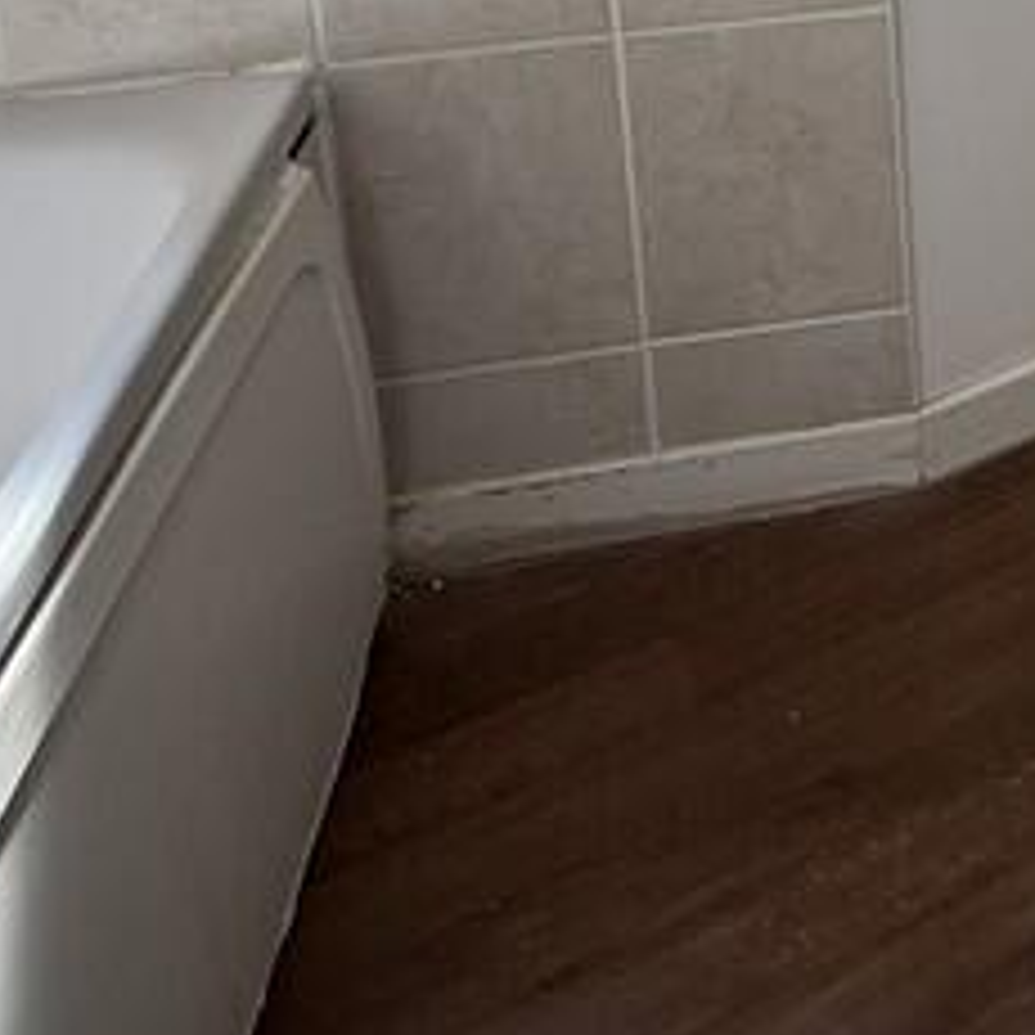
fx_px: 1861
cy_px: -477
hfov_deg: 26.0
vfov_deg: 24.7
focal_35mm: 55
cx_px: 1382
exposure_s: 1/99
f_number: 2.2
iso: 80
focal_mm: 2.22
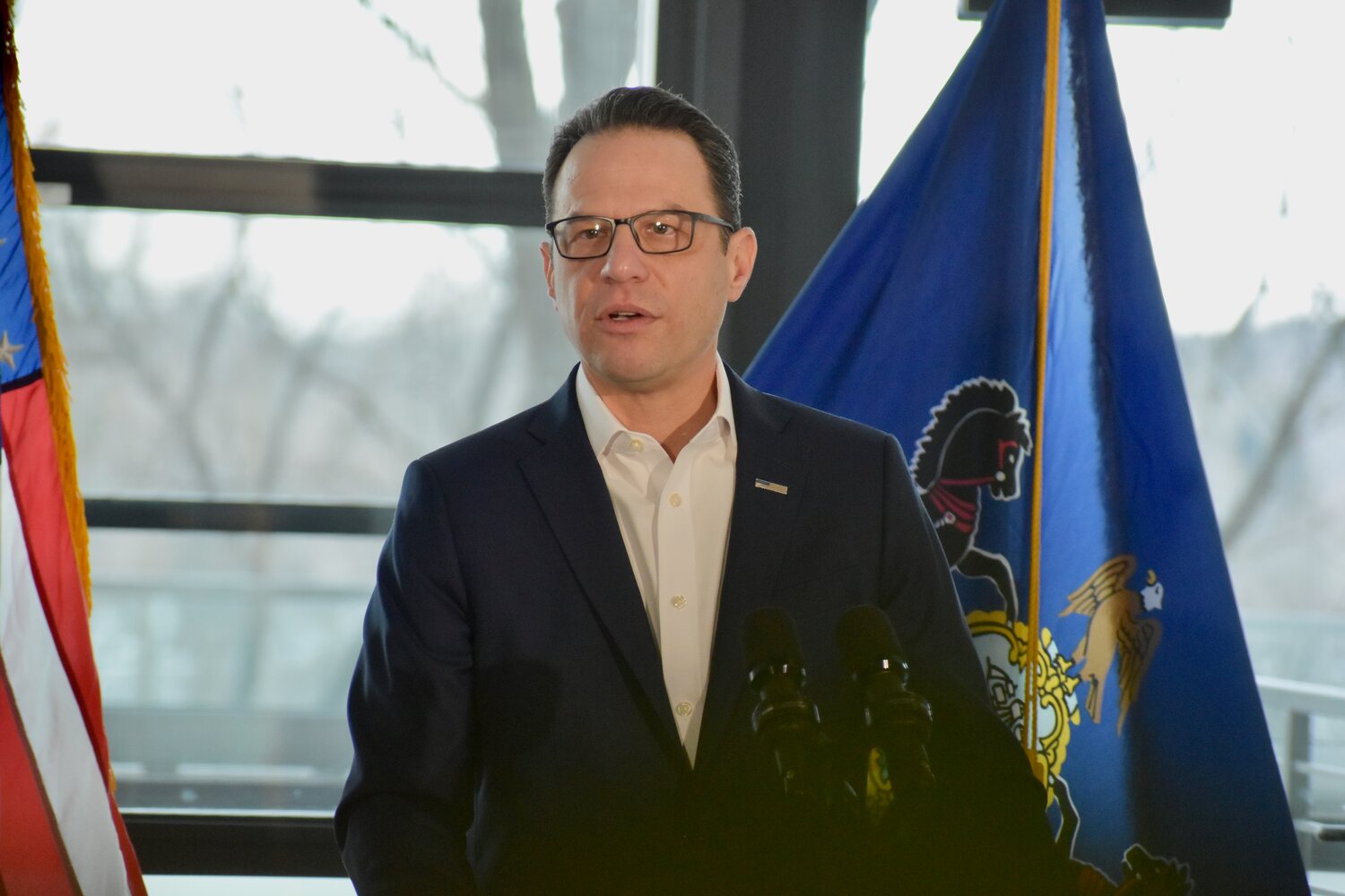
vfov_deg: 4.8
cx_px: 672
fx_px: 10647
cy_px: 448
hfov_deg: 7.2
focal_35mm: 285
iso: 2000
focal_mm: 190
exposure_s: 1/500
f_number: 5.3
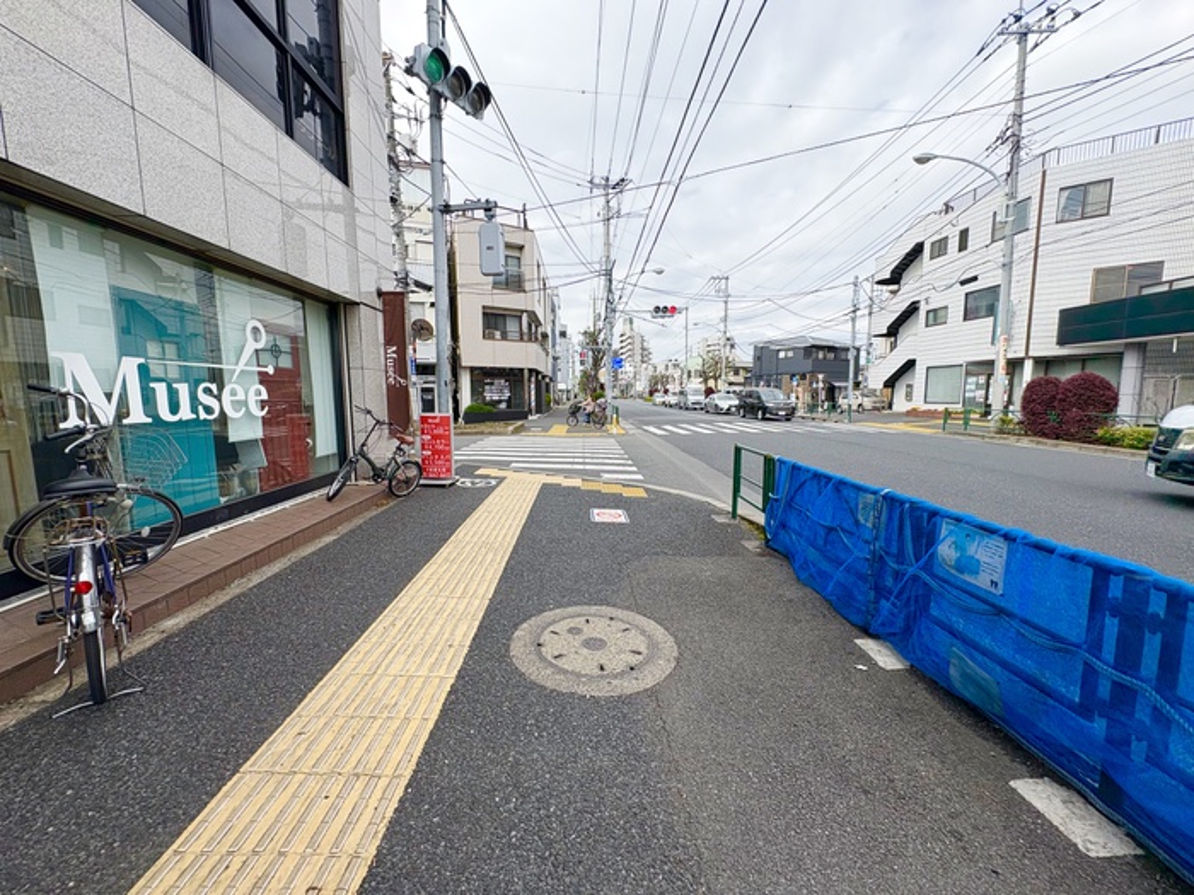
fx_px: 483
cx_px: 597
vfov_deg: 85.7
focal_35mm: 14
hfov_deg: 102.1
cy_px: 448
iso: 40
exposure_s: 1/980
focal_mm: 2.22
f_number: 2.2
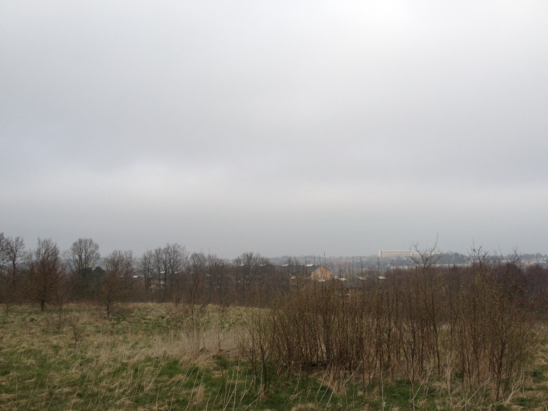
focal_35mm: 42
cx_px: 287
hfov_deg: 44.8
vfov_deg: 34.3
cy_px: 236
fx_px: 665
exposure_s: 1/2045
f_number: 2.4
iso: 64
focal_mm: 4.28
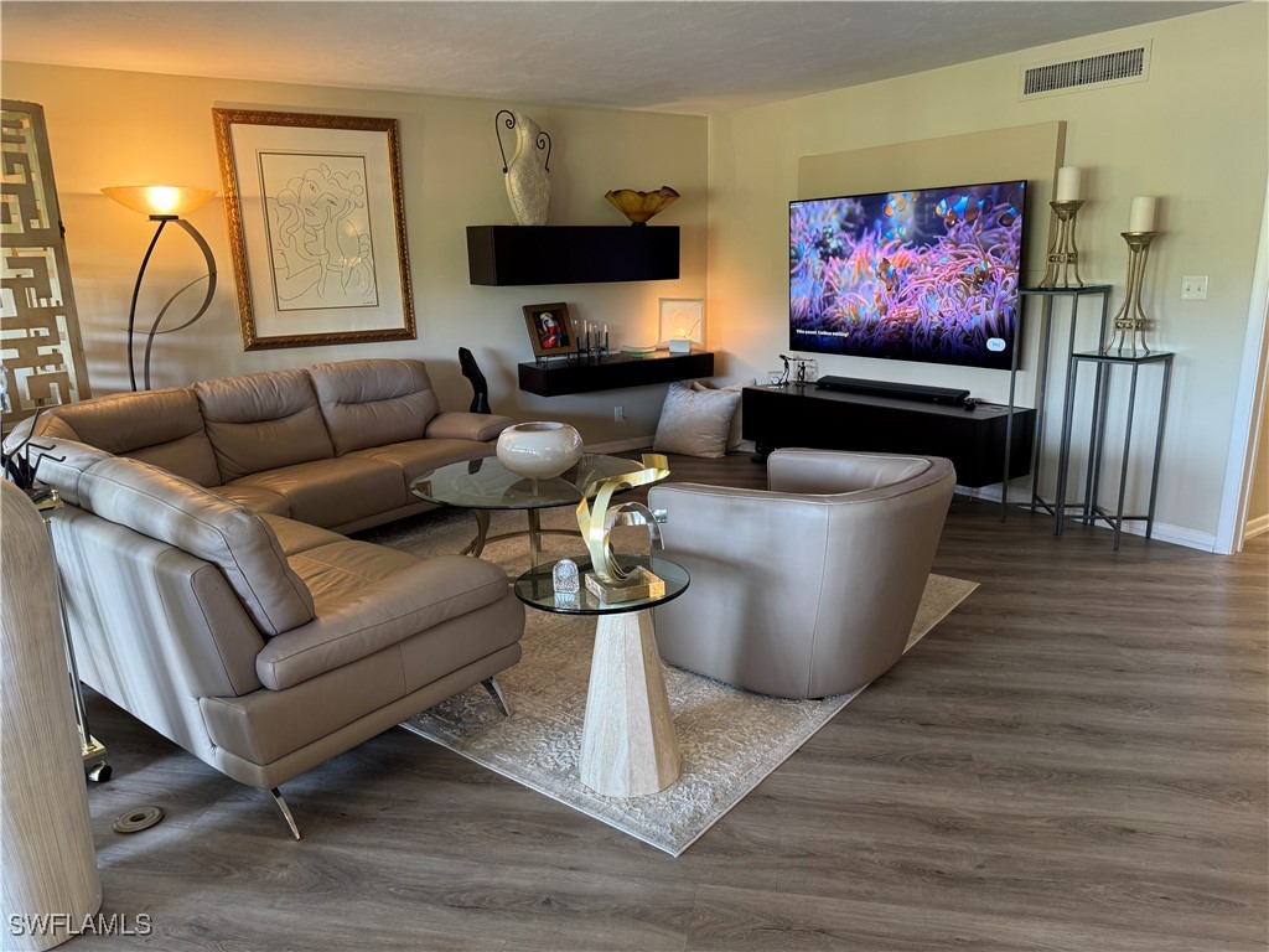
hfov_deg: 71.6
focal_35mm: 24
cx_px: 634
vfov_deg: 56.8
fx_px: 880
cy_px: 476
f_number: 1.78
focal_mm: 6.76
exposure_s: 1/60
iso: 160
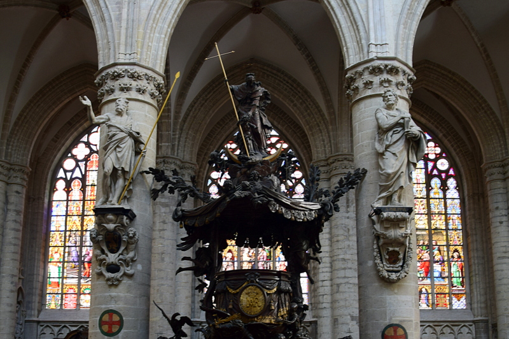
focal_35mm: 27
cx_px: 254
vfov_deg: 47.9
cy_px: 170
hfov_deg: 67.4
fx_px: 381
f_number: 3.5
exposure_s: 1/2.5
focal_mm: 18
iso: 125
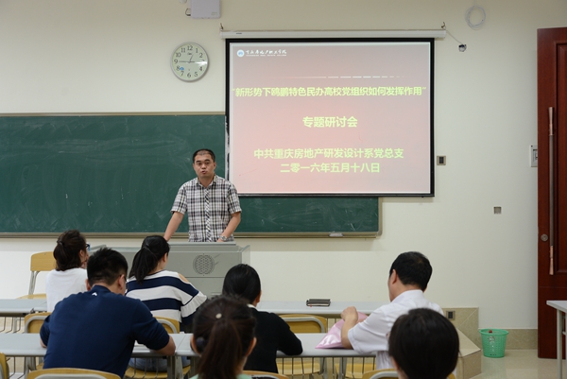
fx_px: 693
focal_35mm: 44
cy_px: 190
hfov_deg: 44.5
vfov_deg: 30.6
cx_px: 284
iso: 640
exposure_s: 1/30
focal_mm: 44
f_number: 4.5
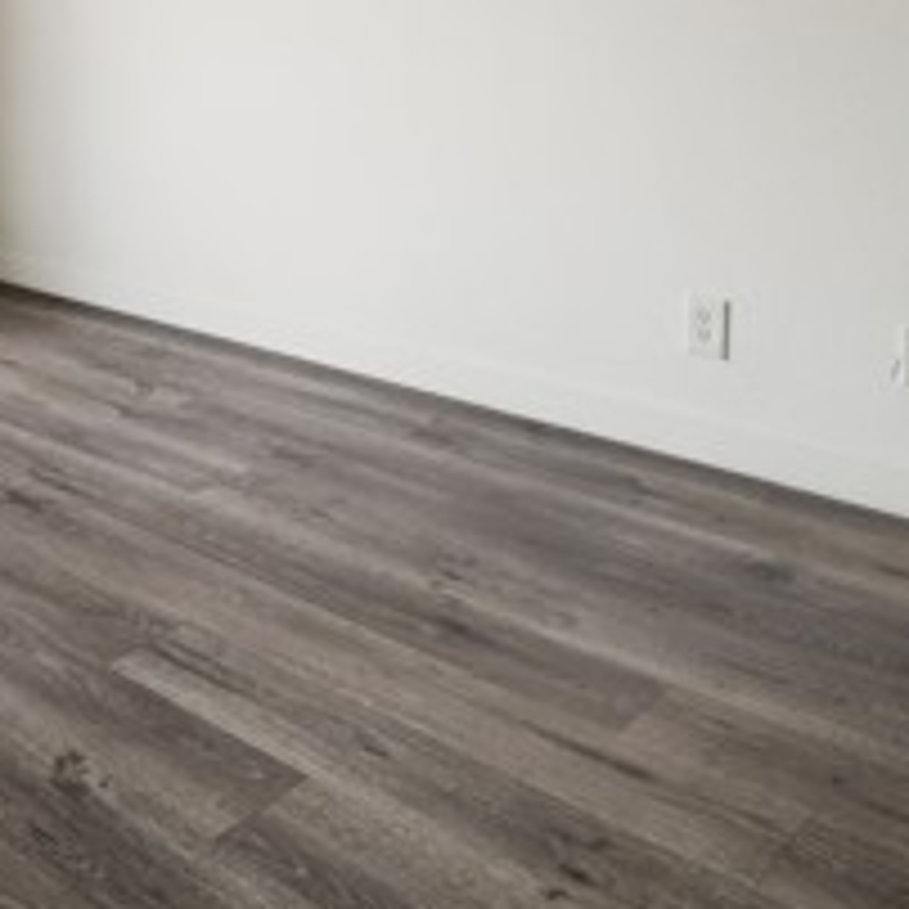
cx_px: -32
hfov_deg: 34.9
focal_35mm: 43
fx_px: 1277
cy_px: 25
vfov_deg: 35.8
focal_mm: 10.5
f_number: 8
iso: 250
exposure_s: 1/4
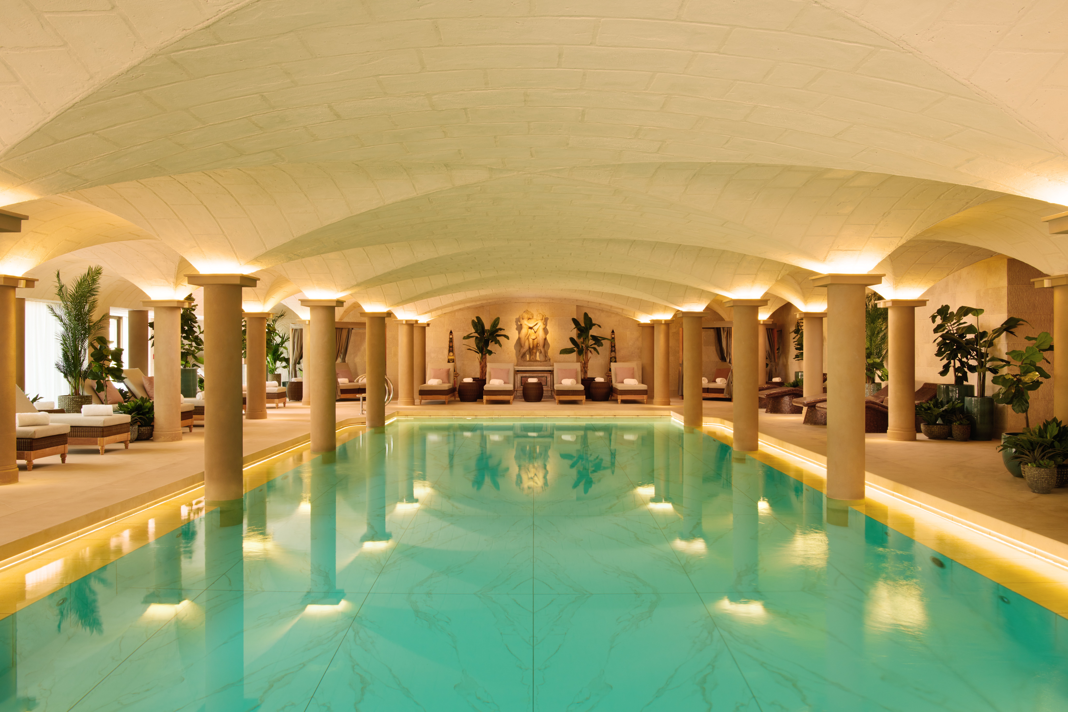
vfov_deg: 46.4
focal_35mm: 28
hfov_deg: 65.5
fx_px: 831
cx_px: 534
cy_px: 356
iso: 160
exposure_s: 2
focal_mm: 28
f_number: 16
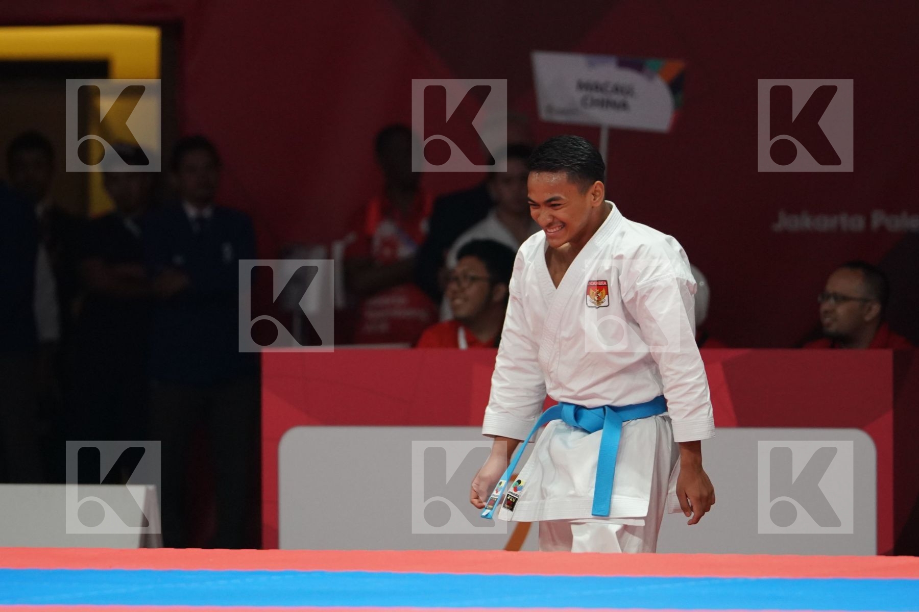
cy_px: 306
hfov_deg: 4.9
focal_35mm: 420
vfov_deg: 3.3
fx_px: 10721
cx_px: 460
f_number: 4
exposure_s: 1/500
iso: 2500
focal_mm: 280
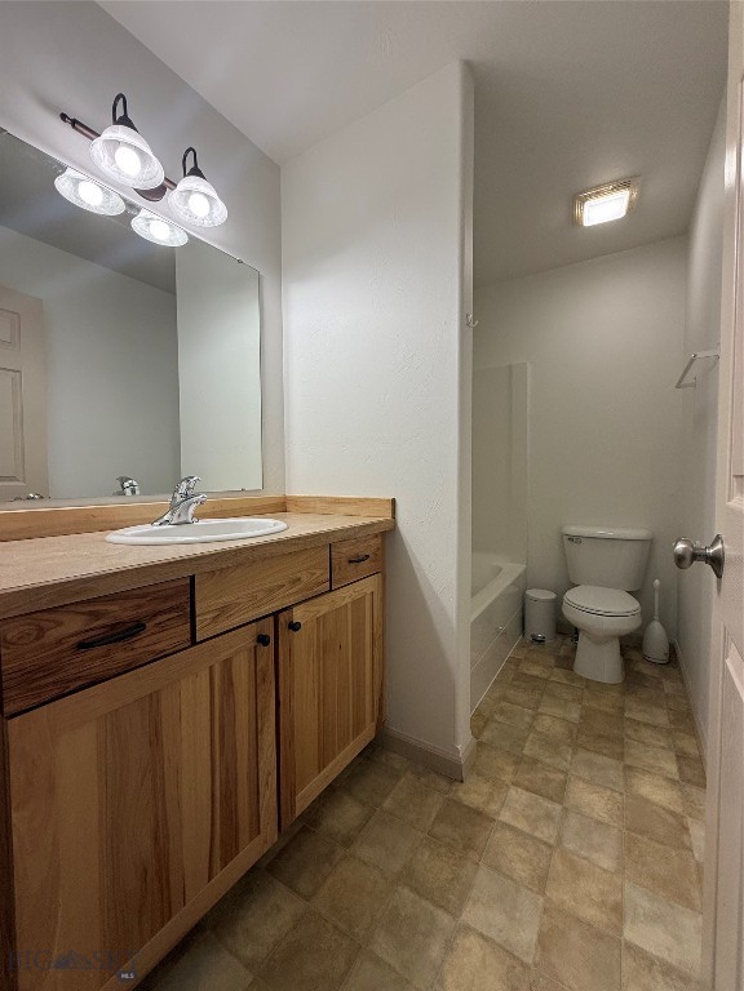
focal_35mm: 14
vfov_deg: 102.1
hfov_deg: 85.7
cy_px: 496
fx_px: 401
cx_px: 372
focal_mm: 2.22
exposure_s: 1/99
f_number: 2.2
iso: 100
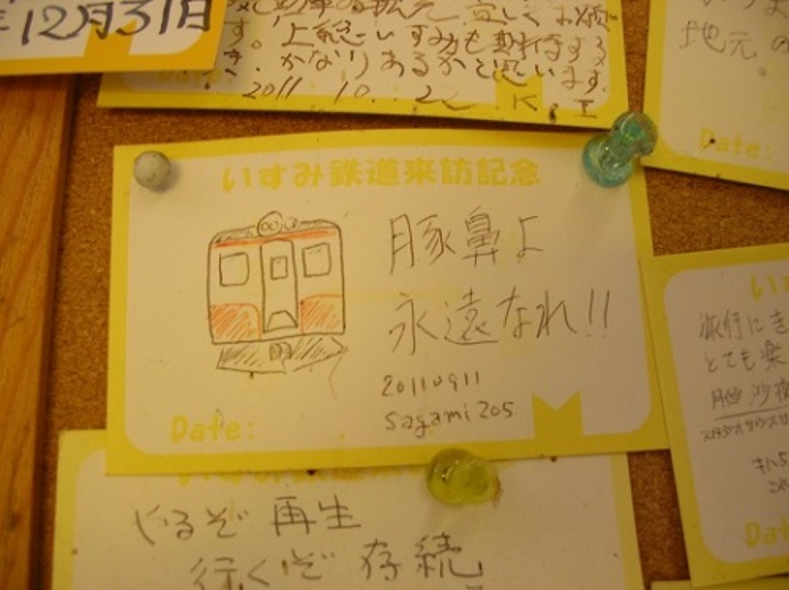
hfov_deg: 52.7
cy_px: 295
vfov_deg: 40.6
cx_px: 394
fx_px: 797
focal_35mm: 35
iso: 50
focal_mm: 5.8
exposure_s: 1/46.2
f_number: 2.8
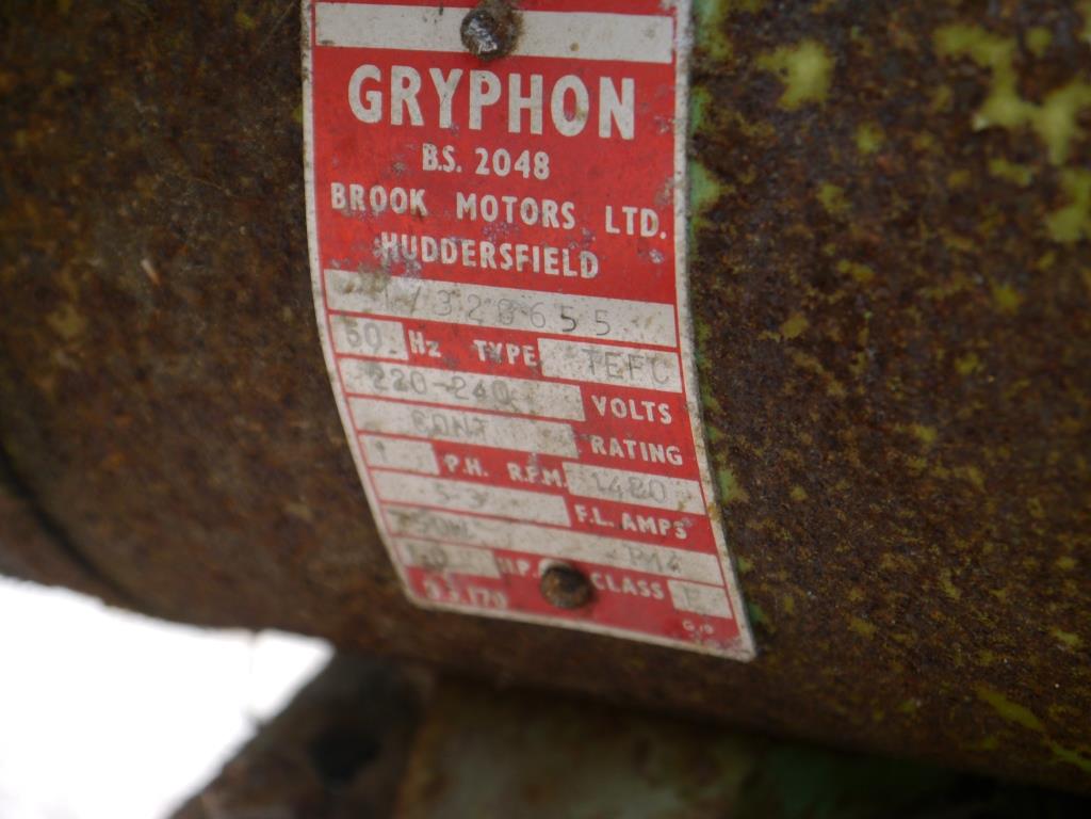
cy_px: 410
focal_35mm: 84
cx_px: 546
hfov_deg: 23.3
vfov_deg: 17.6
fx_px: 2647
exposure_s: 1/80
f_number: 5.6
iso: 250
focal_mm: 42
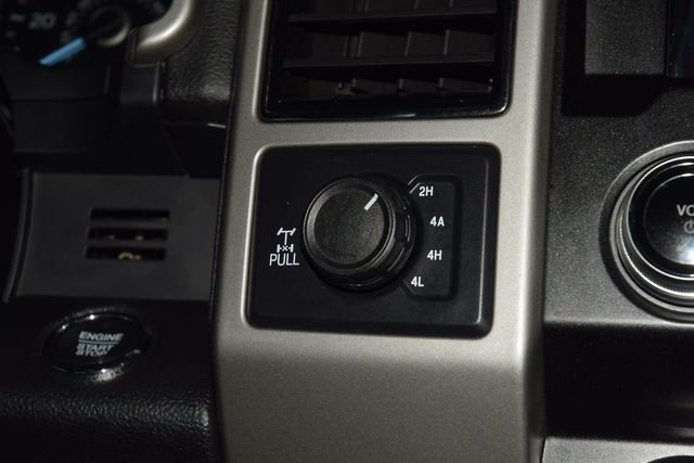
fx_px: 2024
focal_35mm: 105
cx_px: 347
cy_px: 232
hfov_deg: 19.5
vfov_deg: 13.0
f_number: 8
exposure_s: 1/125
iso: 100
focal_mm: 70
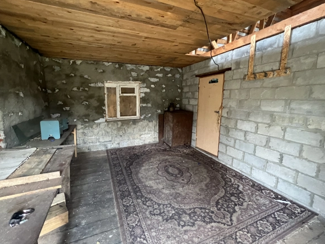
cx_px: 155
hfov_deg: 102.0
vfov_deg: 85.7
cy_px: 120
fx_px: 132
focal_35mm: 14
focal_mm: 1.57
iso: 640
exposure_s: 1/60
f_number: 1.8
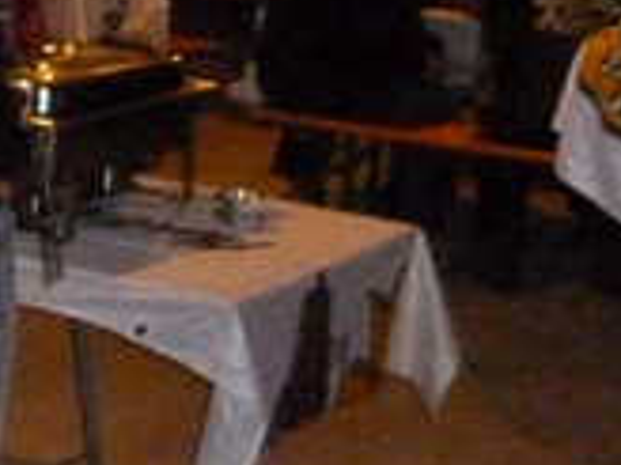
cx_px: -458
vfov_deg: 13.3
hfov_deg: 15.7
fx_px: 1955
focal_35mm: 109
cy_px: -60
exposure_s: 1/15
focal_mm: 5
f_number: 3.1
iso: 800
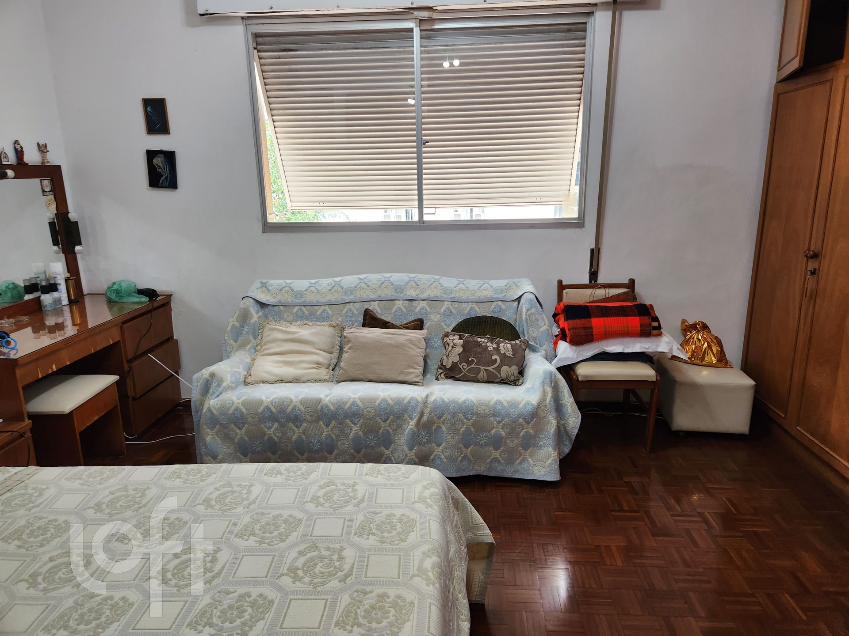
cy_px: 318
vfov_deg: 58.9
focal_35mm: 23
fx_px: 564
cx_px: 424
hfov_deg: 73.9
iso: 160
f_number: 1.8
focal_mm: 5.4
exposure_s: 1/120
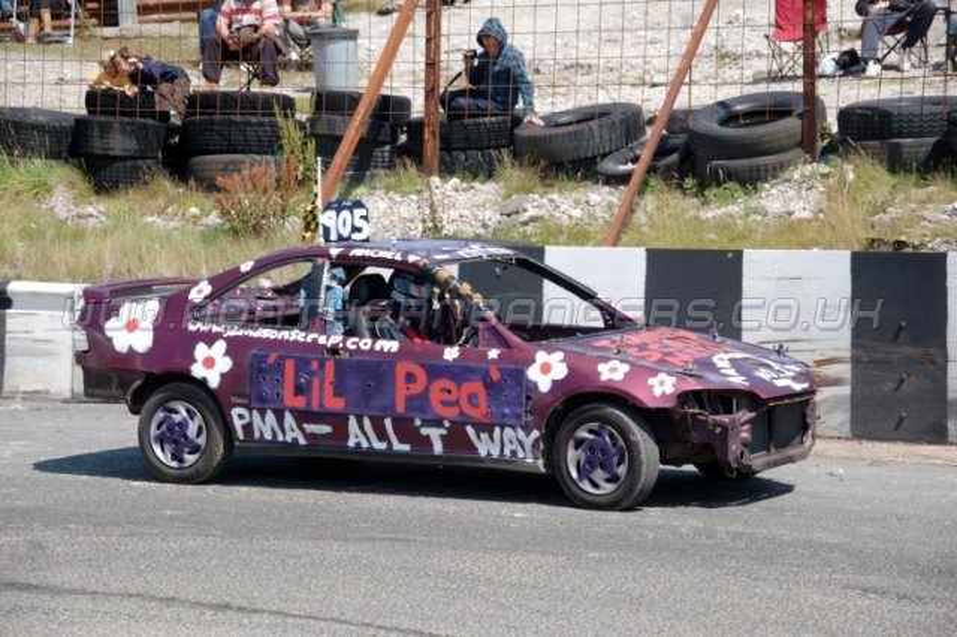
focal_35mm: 117
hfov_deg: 17.5
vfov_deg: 11.7
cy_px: 318
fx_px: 3109
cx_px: 478
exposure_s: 1/500
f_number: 5.6
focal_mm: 78
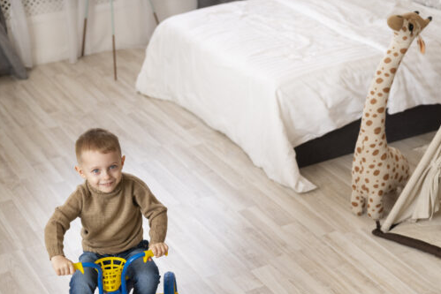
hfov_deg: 26.1
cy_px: 211
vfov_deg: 17.7
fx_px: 943
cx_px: 302
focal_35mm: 77
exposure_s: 1/200
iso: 320
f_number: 2.5
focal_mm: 50
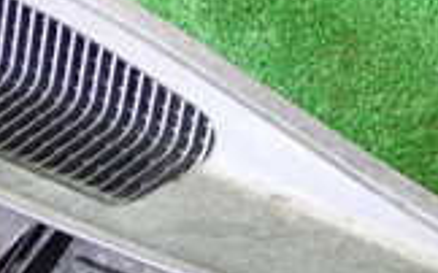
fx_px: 1408
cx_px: 649
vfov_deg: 10.5
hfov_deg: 16.2
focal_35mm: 118
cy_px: 478
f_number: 2.3
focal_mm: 5.4
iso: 800
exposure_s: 1/60
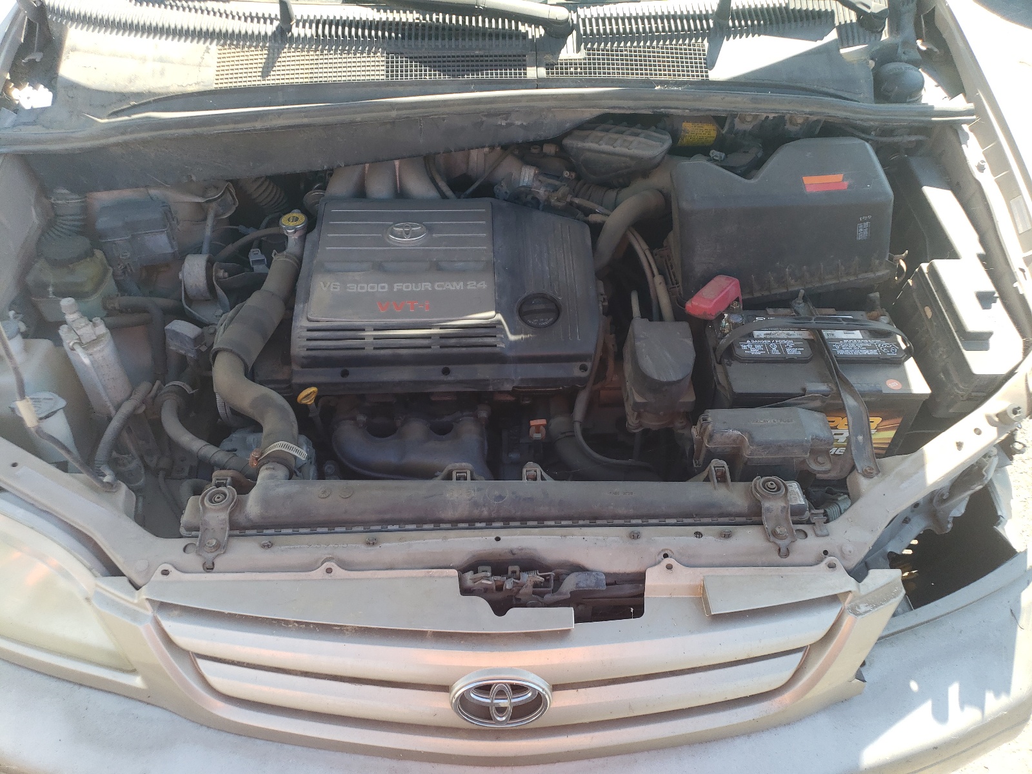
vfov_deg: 53.1
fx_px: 775
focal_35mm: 26
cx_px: 516
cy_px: 387
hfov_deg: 67.3
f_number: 1.5
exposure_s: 1/385
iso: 50
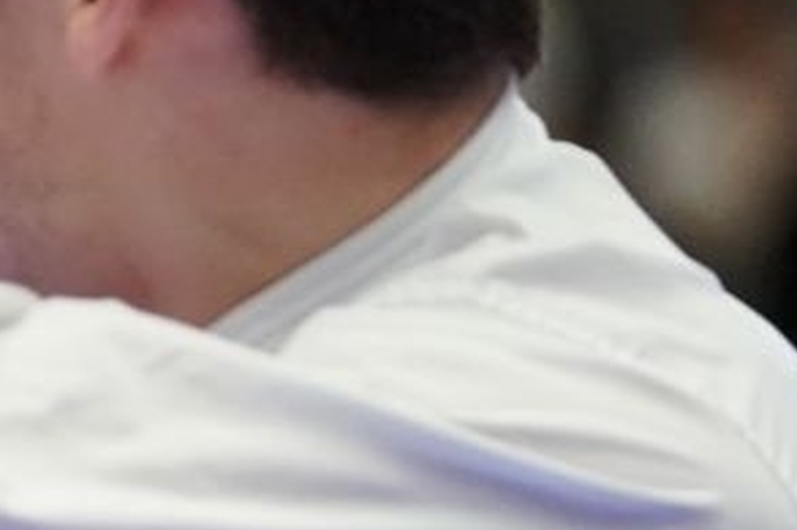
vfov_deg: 1.3
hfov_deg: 1.9
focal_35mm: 1063
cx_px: -1425
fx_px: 23519
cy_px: -14
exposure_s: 1/1000
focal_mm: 173
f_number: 2.8
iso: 2500
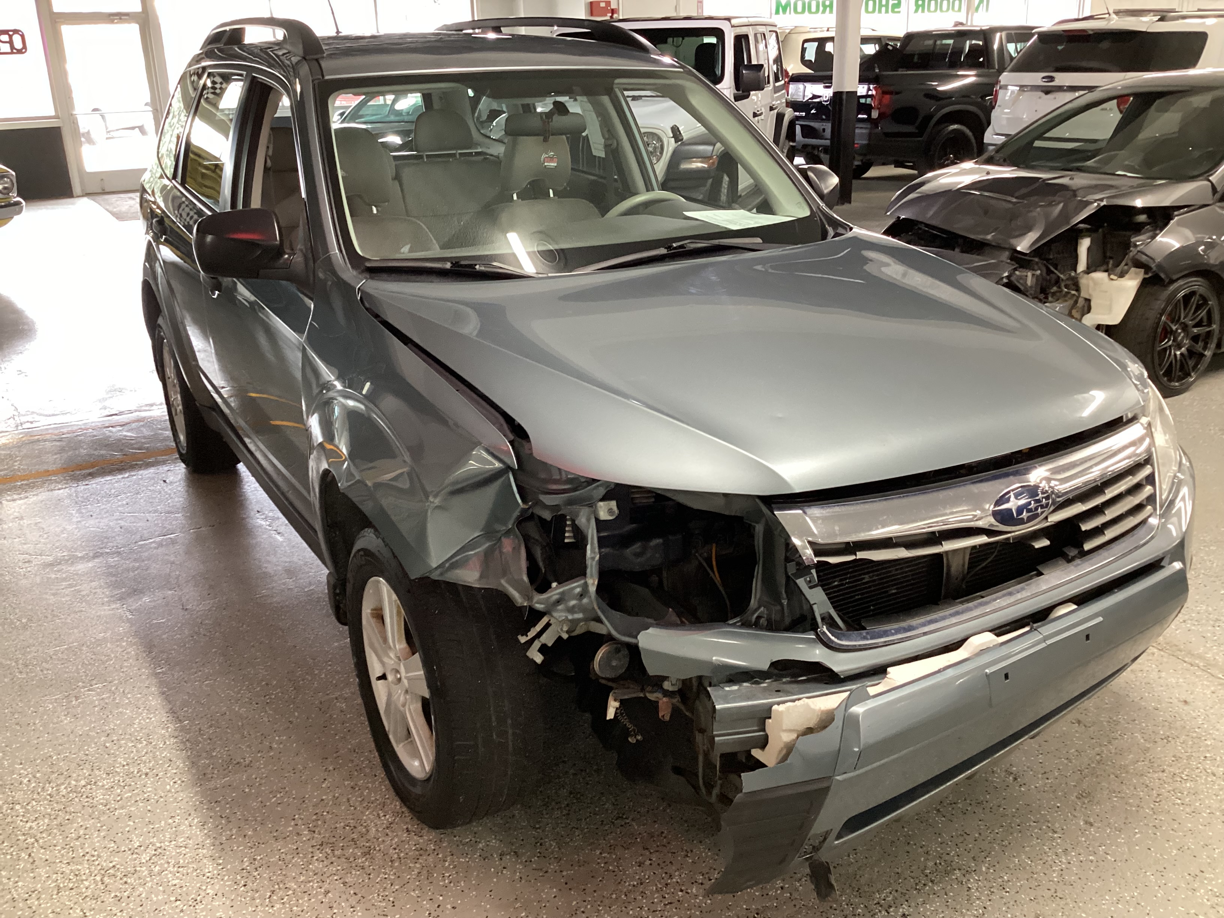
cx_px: 612
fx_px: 1096
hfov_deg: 58.4
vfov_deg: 45.4
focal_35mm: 31
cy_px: 459
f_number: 2.4
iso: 400
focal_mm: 3.3
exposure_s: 1/40
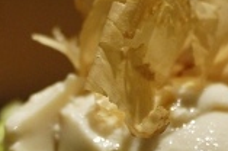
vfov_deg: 11.3
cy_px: 179
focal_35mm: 119
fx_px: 752
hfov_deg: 17.1
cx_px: 35
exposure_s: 1/50
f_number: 2.5
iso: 400
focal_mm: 14
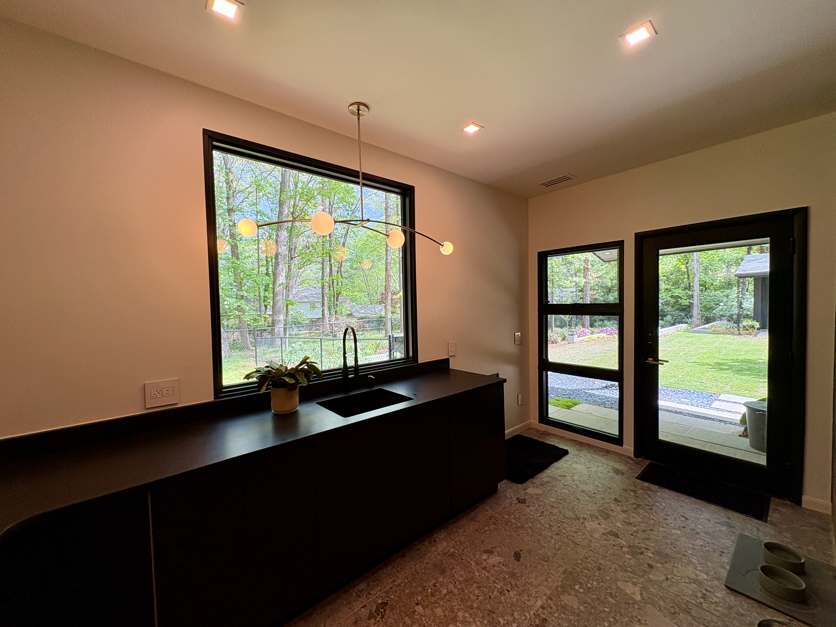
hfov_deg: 102.1
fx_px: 338
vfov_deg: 85.7
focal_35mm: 14
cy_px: 314
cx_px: 418
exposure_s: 1/126
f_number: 2.2
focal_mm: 2.22
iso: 40
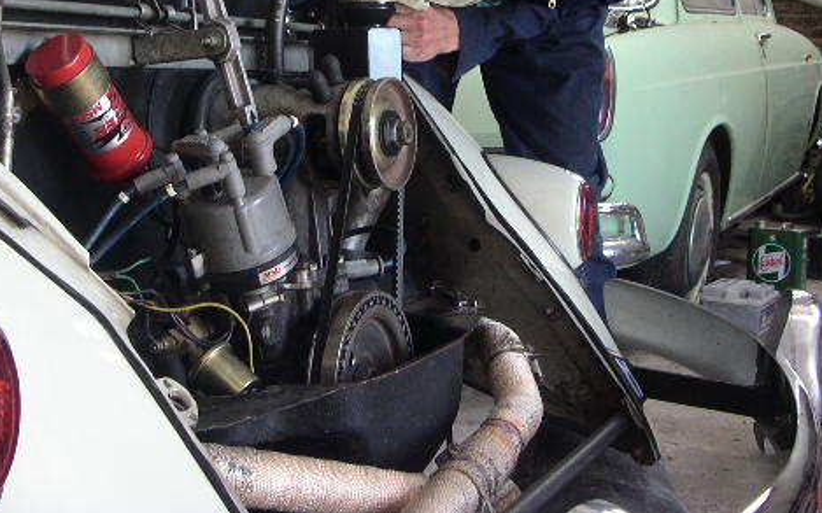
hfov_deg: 36.9
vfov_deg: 23.3
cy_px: 121
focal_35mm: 55
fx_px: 1232
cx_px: 408
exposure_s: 1/50
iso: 80
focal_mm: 6
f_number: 2.8
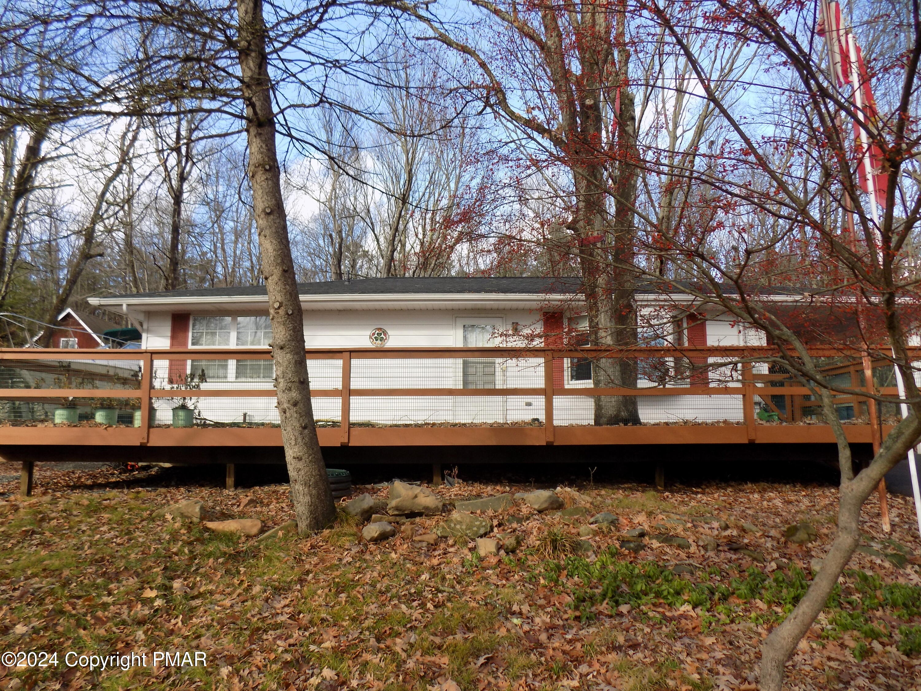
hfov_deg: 73.9
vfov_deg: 58.9
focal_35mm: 23
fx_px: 612
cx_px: 460
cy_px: 346
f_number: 3.1
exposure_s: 1/200
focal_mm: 4
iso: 80
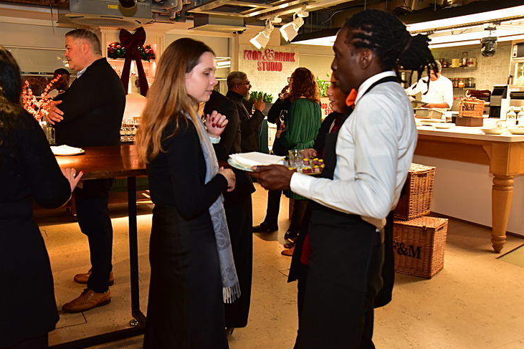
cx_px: 249
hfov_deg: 54.4
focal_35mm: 35
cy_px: 163
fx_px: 509
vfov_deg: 37.8
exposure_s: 1/50
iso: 1600
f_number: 5
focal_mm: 32
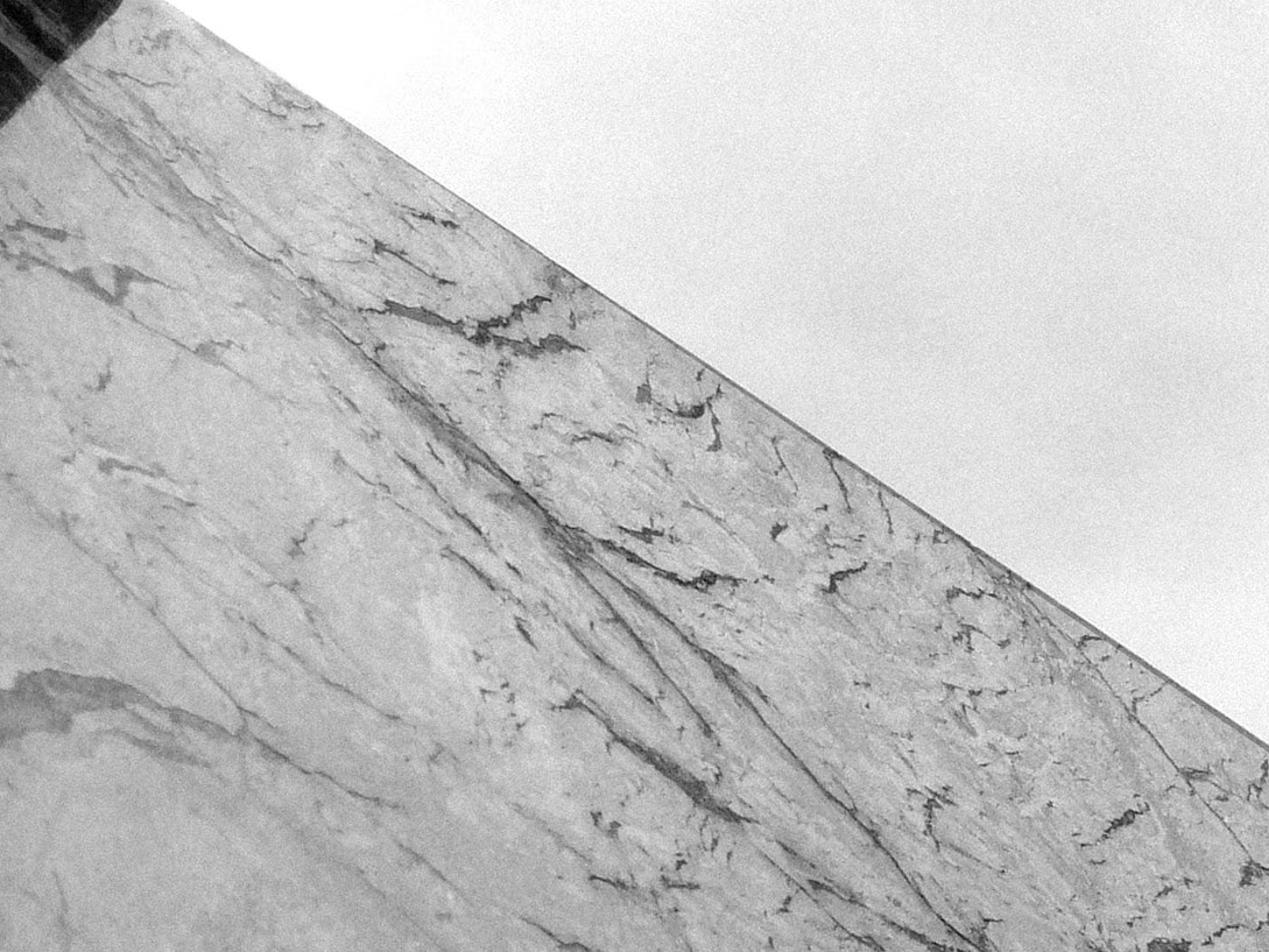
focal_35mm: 324
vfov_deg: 4.6
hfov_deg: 6.1
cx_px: 186
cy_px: -103
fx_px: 11879
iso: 100
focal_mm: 20.6
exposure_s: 1/640
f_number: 3.6
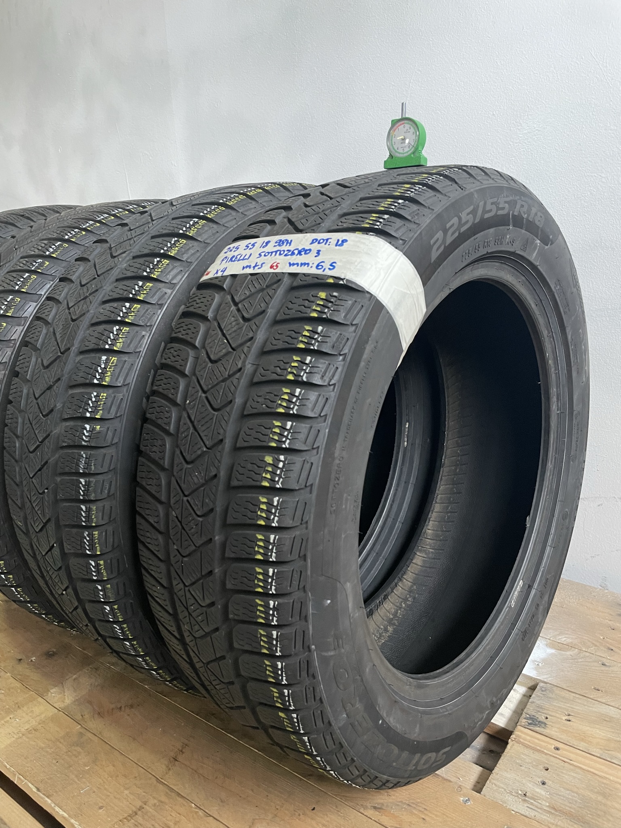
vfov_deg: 67.3
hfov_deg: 53.1
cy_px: 414
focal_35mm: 26
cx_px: 310
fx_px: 622
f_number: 1.6
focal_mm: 4.2
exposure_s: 1/50
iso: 250
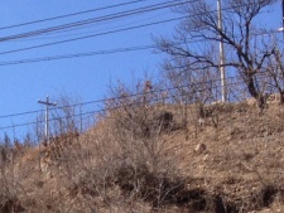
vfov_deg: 8.9
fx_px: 1305
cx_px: -90
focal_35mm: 159
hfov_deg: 12.0
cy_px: 383
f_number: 2.4
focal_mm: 4.28
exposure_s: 1/1042
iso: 64
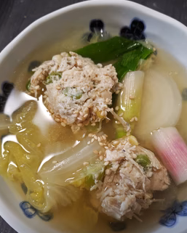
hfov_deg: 51.5
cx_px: 99
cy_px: 129
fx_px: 194
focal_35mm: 28
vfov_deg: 62.0
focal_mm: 5.56
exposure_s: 1/50
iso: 148
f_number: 1.9
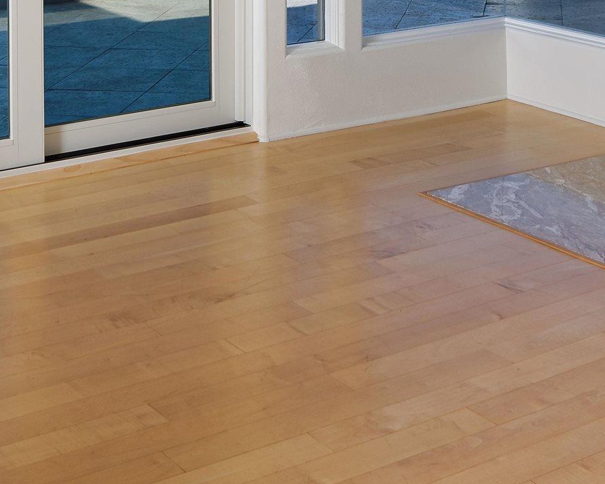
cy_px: 26
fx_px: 1271
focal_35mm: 71
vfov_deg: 21.0
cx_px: 240
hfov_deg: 26.7
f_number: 8
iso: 100
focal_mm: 22
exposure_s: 1/250
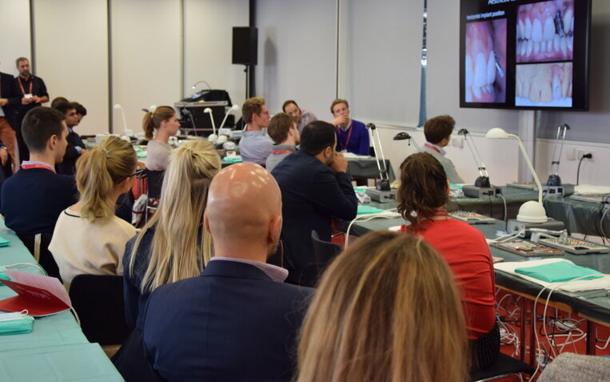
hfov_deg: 34.5
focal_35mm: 59
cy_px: 165
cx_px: 282
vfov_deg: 22.0
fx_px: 981
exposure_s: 1/60
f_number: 4.2
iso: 800
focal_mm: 34
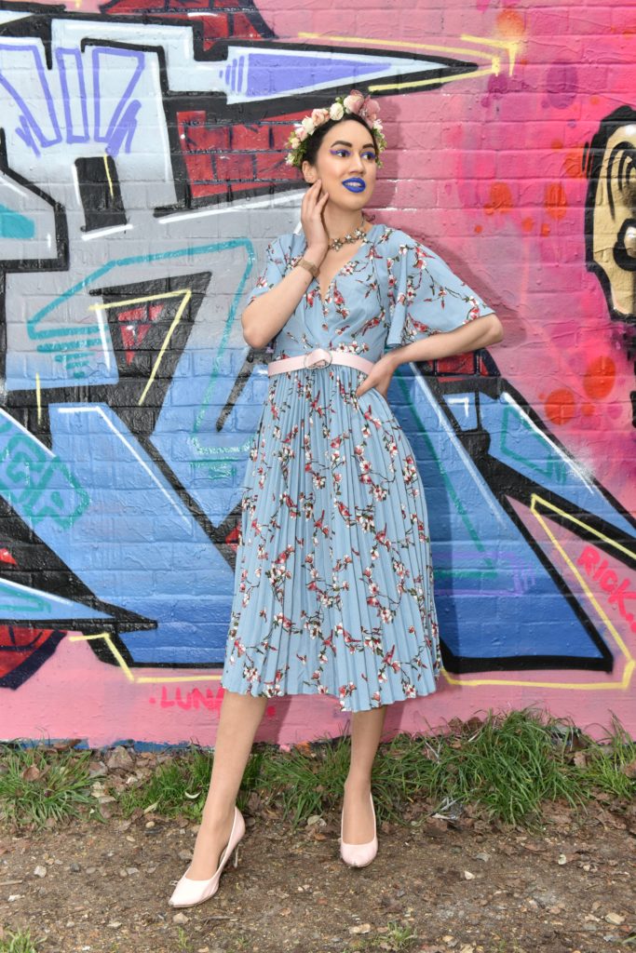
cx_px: 318
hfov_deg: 35.1
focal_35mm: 38
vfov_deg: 50.7
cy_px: 476
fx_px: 1007
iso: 500
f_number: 4.5
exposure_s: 1/640
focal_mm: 38
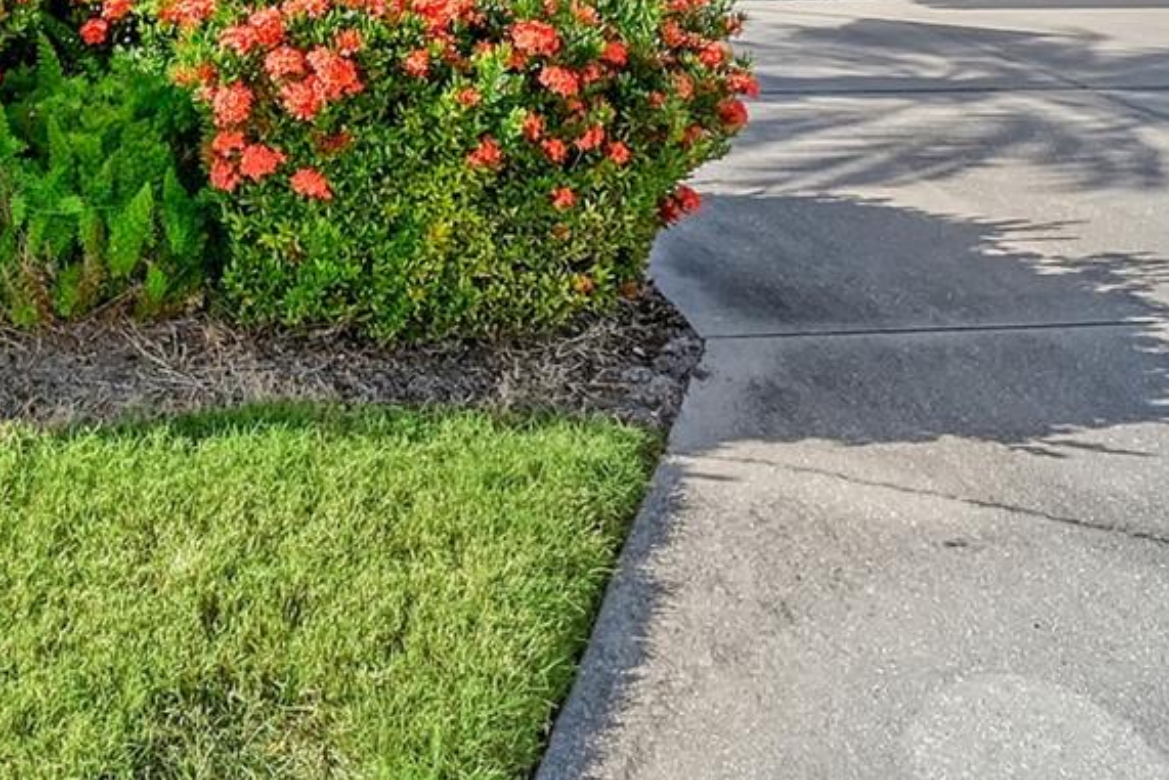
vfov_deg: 26.8
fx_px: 1364
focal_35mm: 42
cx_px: 209
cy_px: -241
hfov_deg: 43.8
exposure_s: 1/6400
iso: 800
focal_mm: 10
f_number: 10
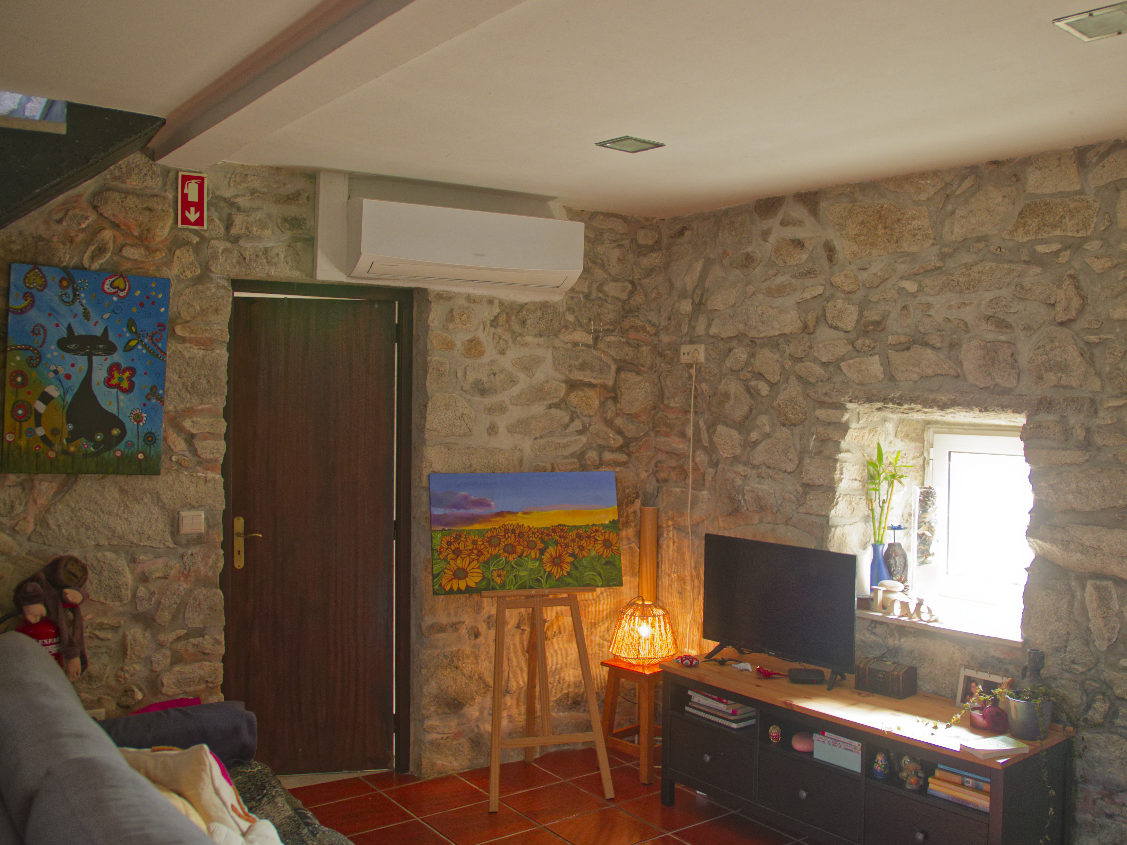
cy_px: 419
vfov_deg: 44.2
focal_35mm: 32
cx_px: 650
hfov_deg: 56.6
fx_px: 1042
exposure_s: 1/60
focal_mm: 13
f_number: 1.3
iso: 320
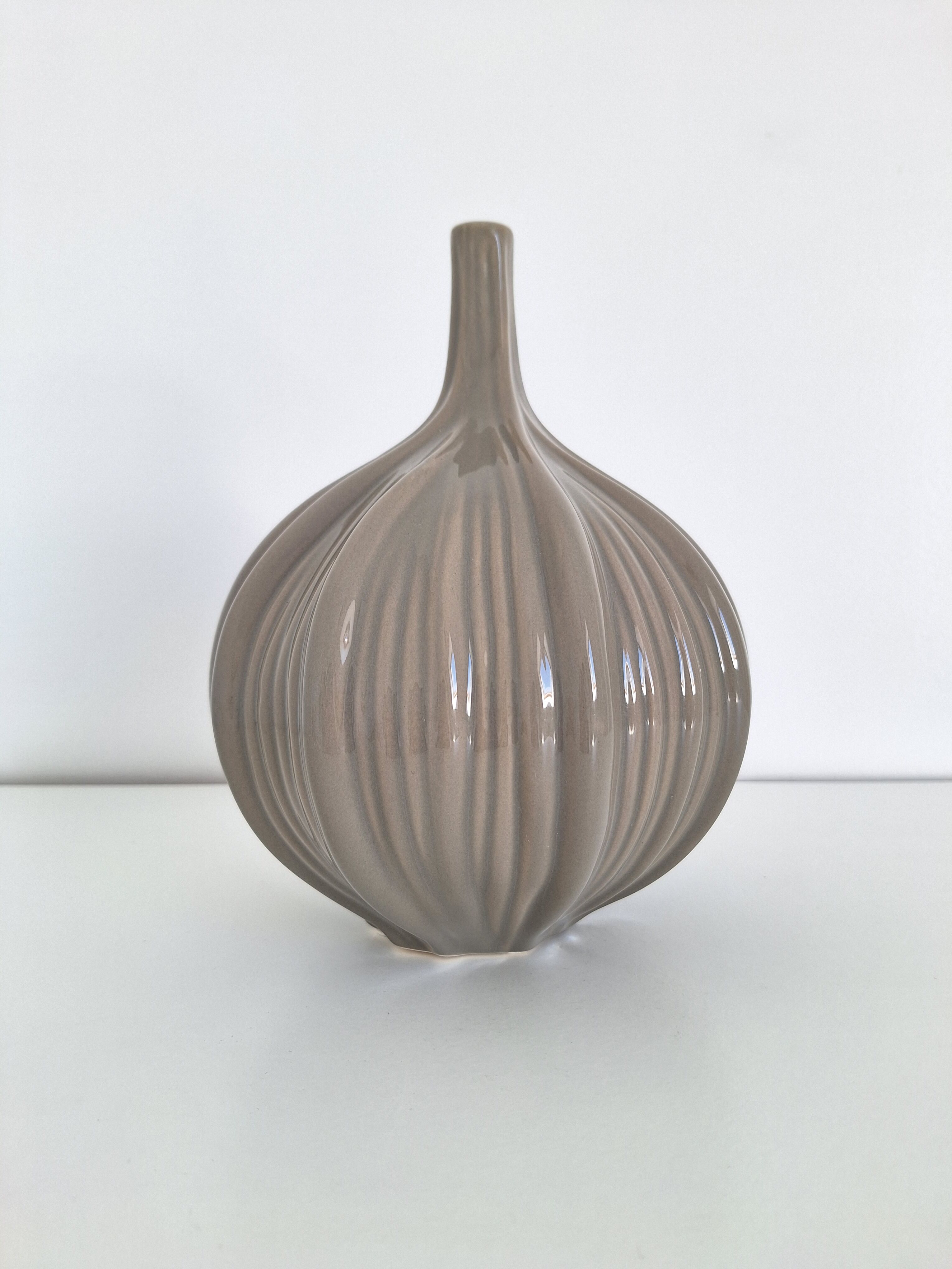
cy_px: 634
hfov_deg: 58.9
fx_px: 843
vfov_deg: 73.9
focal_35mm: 23
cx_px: 476
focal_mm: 5.54
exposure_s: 1/100
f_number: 1.8
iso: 64
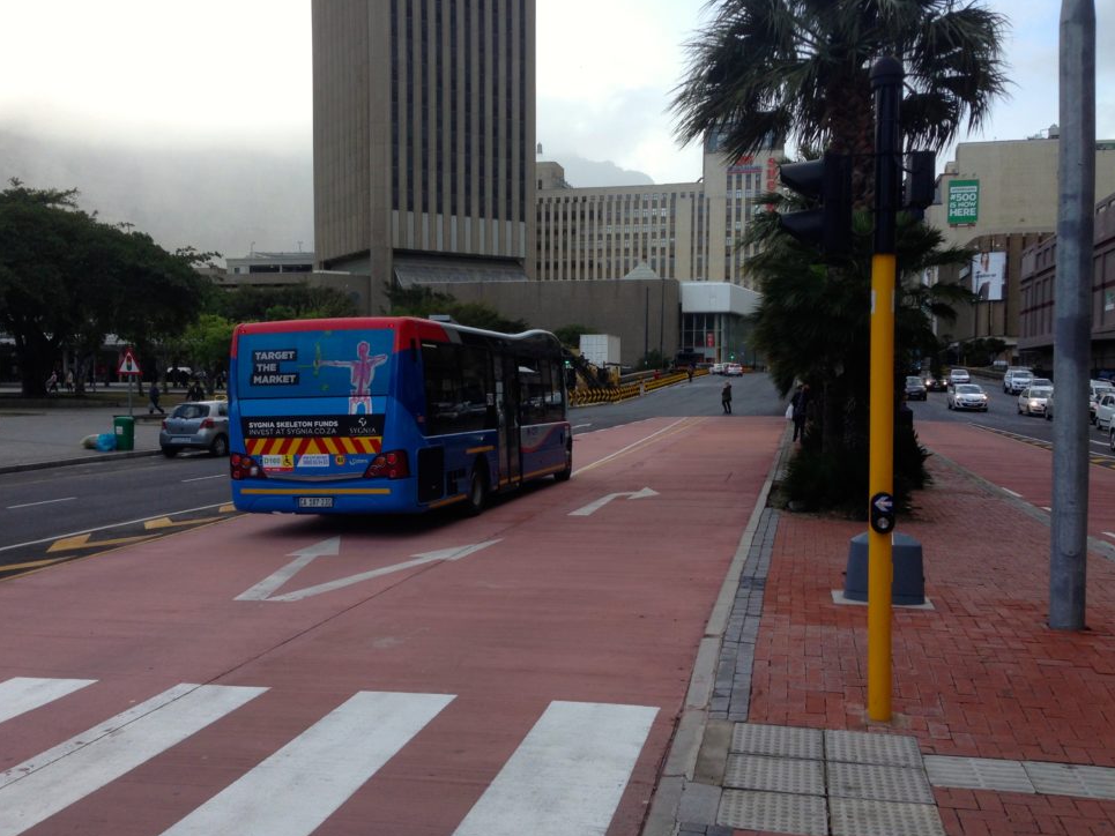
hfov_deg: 52.6
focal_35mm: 35
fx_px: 1128
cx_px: 533
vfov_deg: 40.7
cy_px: 416
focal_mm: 4.12
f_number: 2.4
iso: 50
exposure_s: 1/589
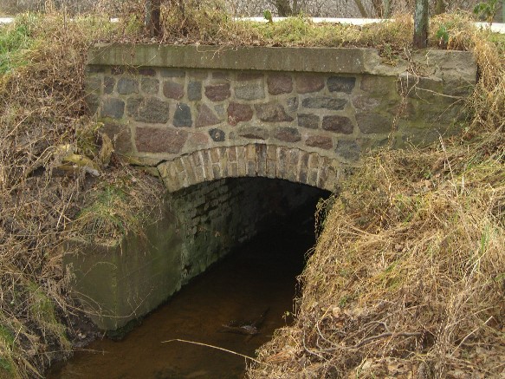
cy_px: 190
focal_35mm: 57
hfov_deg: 33.8
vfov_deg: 25.7
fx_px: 831
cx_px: 252
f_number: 3.6
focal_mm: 11.8
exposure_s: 1/60
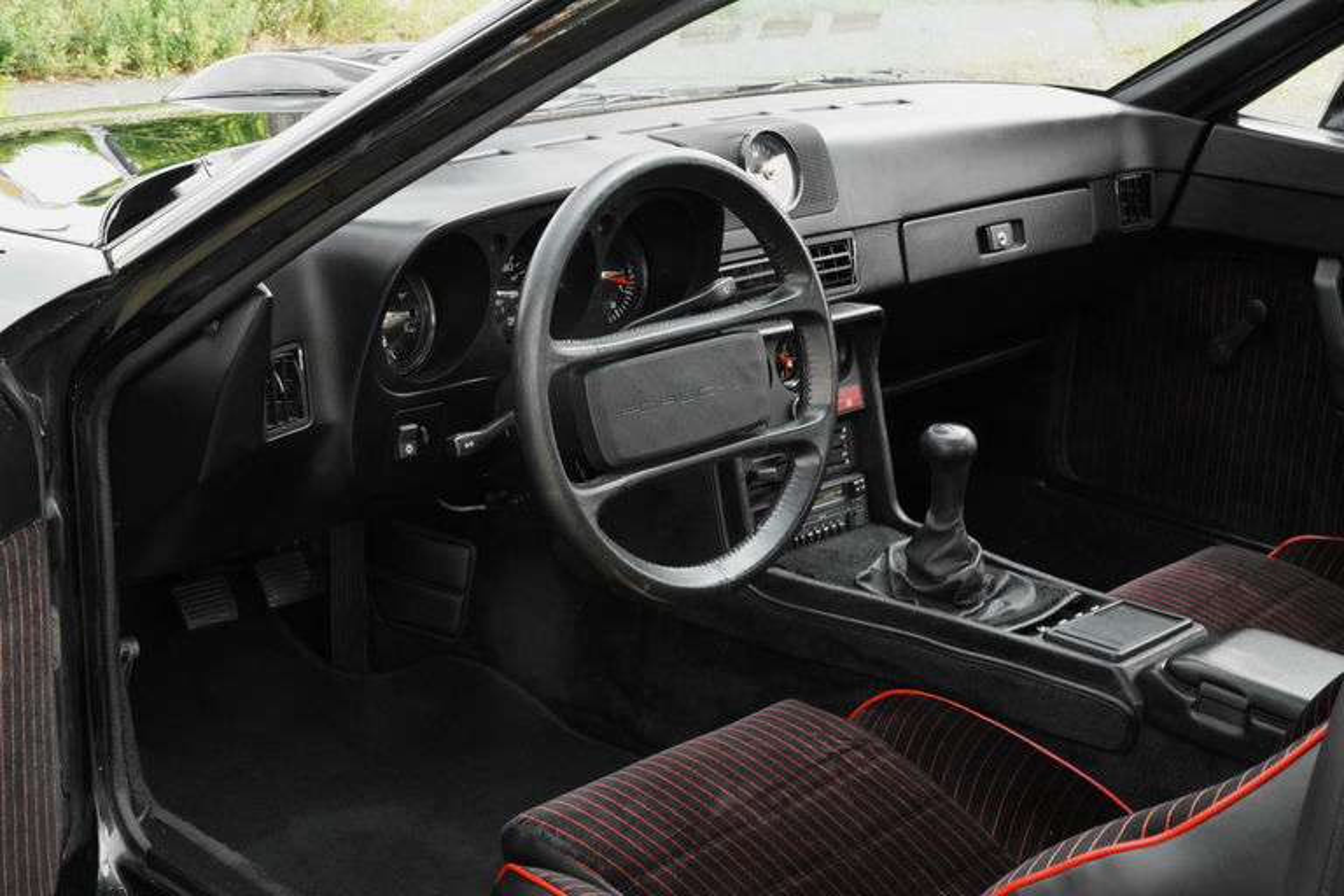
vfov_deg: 25.1
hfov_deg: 36.9
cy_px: 448
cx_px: 672
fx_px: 2016
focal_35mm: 54
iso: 3200
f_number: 20
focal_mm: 54
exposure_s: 1/60
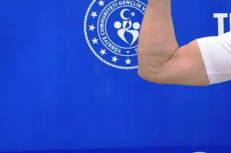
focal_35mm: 133
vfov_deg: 10.3
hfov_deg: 14.7
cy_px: 50
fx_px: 852
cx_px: 312
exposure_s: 1/800
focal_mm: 32
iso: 400
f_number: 7.1
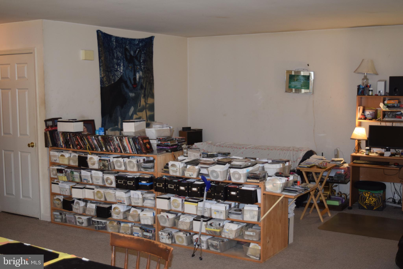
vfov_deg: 28.9
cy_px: 134
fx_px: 520
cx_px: 202
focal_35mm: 46
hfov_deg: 42.3
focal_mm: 31
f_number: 4.2
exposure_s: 1/80
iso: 800
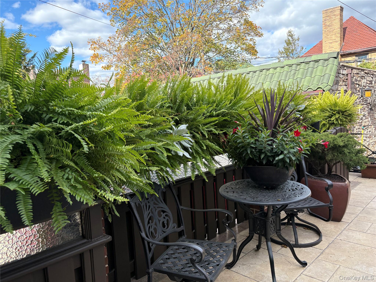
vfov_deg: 53.1
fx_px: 282
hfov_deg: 67.3
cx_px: 188
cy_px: 141
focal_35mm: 26
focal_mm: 5.96
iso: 64
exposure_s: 1/973
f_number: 1.6
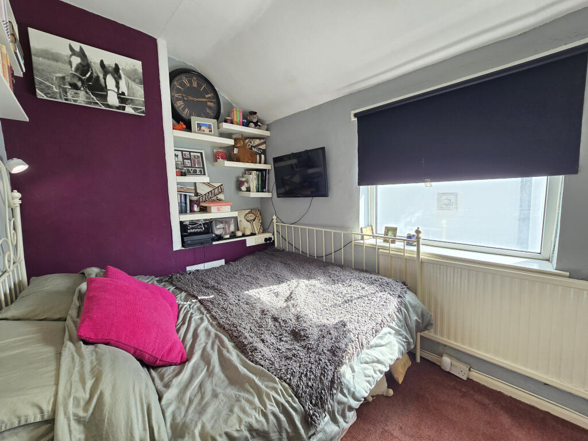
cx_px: 294
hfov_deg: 106.2
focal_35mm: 13
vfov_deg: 89.9
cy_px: 220
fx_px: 221
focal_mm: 2.2
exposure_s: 1/50
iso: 64
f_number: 2.2
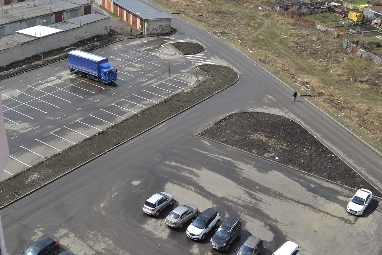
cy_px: 128
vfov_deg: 28.1
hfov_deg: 41.1
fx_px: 509
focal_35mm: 48
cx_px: 191
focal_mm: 32
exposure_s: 1/200
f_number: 7.1
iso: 100
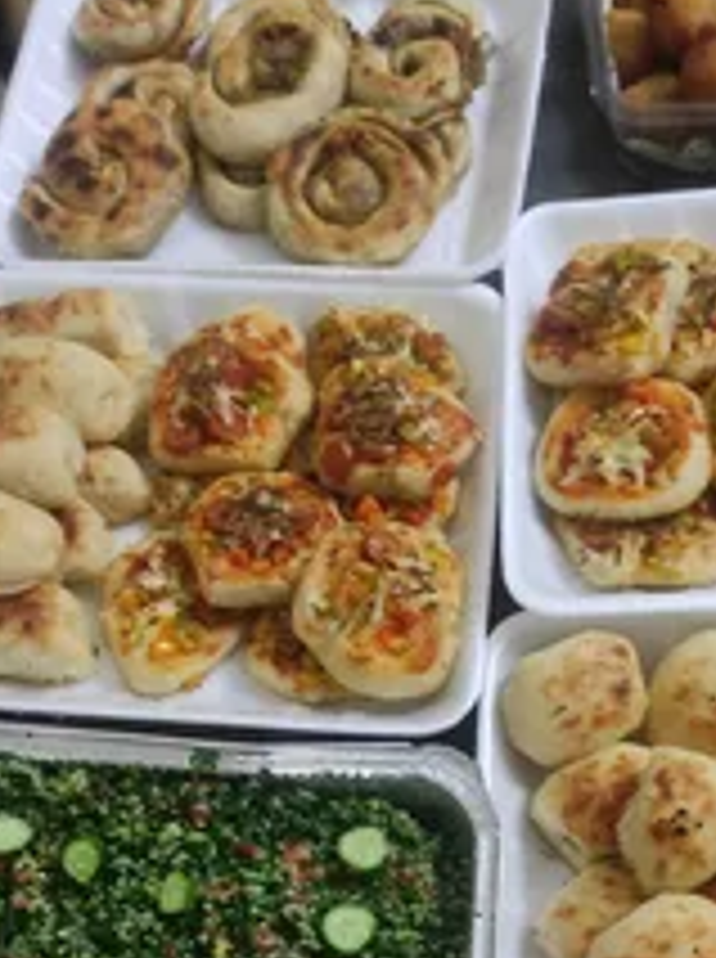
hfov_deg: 44.0
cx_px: 392
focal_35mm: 32
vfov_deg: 51.2
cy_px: 839
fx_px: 885
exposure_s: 1/25
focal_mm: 4.74
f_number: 1.79
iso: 1408
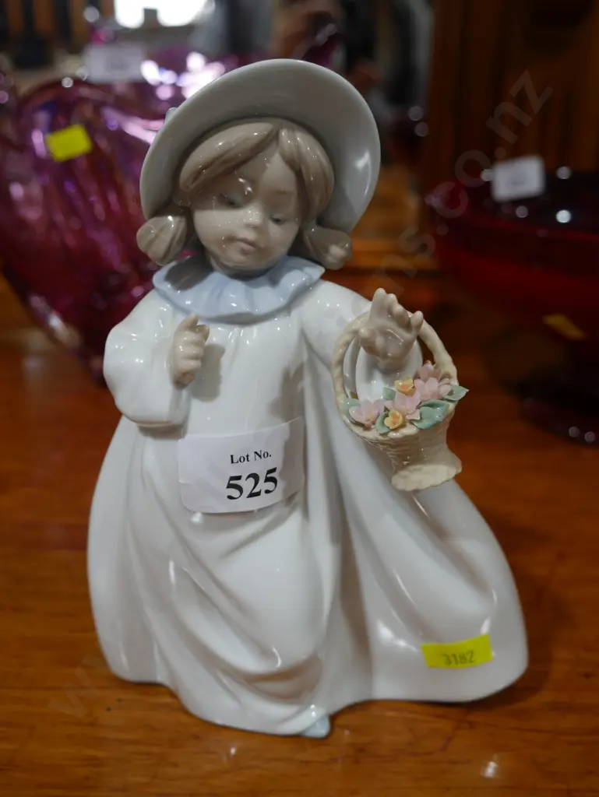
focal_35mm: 38
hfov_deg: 37.8
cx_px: 300
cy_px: 398
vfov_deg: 49.0
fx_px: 876
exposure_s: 1/60
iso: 200
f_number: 4.1
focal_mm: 19
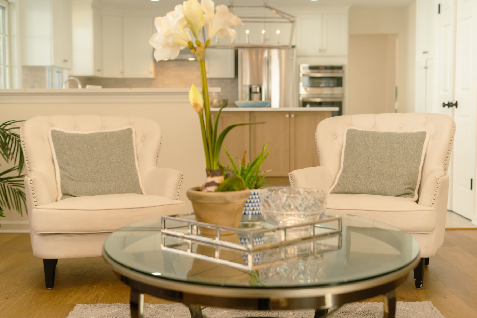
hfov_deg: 39.6
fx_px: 662
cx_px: 238
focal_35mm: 50
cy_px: 159
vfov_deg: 27.0
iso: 250
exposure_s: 1/1.67
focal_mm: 50
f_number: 2.8
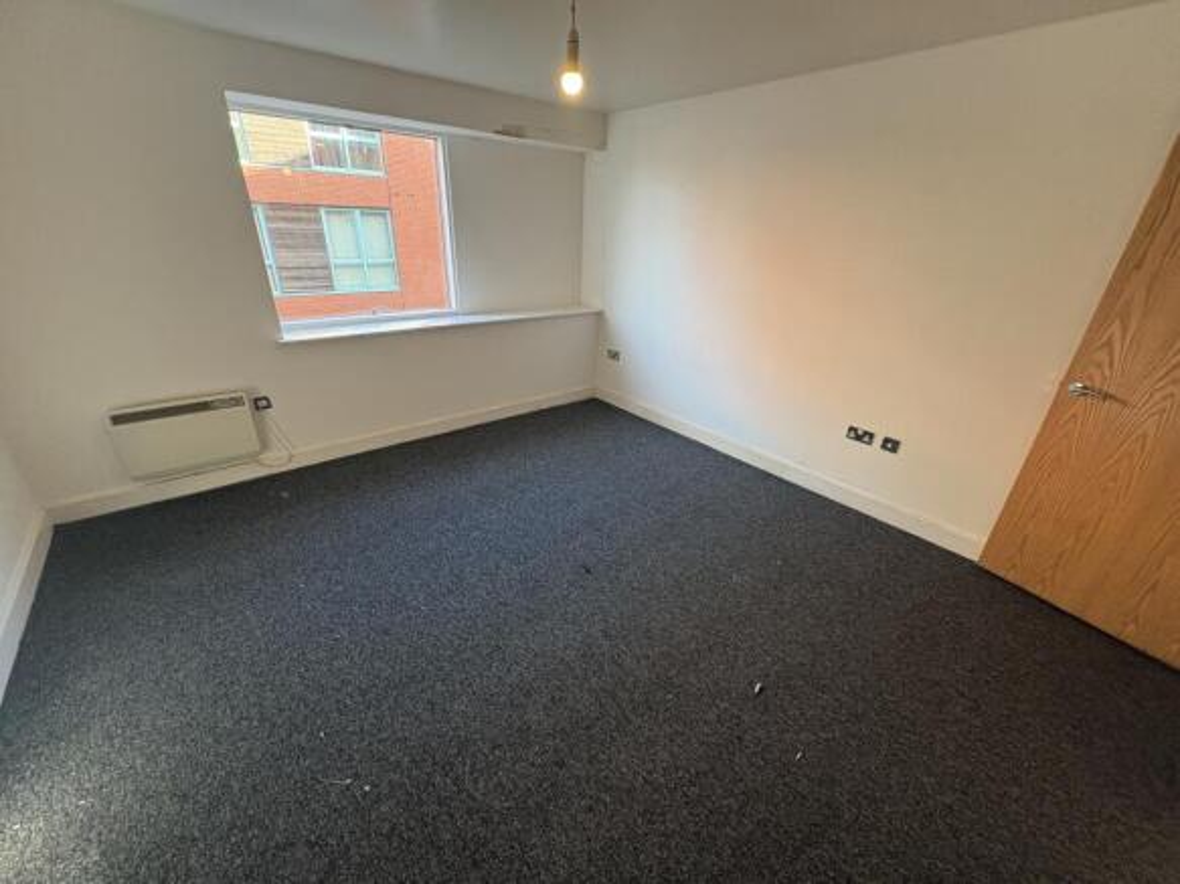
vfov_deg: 85.7
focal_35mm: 14
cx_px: 590
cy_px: 442
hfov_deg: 102.1
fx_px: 477
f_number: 2.2
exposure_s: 1/100
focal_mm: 2.22
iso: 250
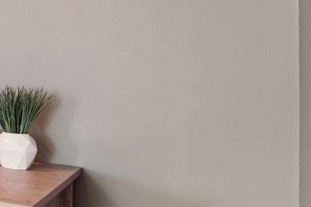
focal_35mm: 63
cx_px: -348
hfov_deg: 17.9
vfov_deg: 21.4
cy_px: 63
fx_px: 544
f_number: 8
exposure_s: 1/3.33
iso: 400
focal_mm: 14
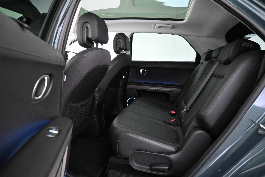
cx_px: 132
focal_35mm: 24
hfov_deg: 73.7
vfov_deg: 53.1
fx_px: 177
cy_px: 88
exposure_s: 1/30
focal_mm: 16
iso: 4000
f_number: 3.5
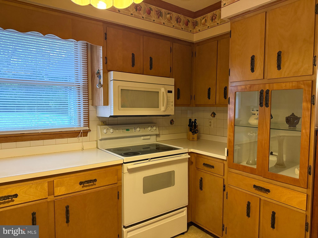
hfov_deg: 71.6
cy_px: 119
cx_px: 159
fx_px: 220
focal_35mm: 24
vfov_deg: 56.8
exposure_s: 1/60
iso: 500
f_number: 1.78
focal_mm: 6.76
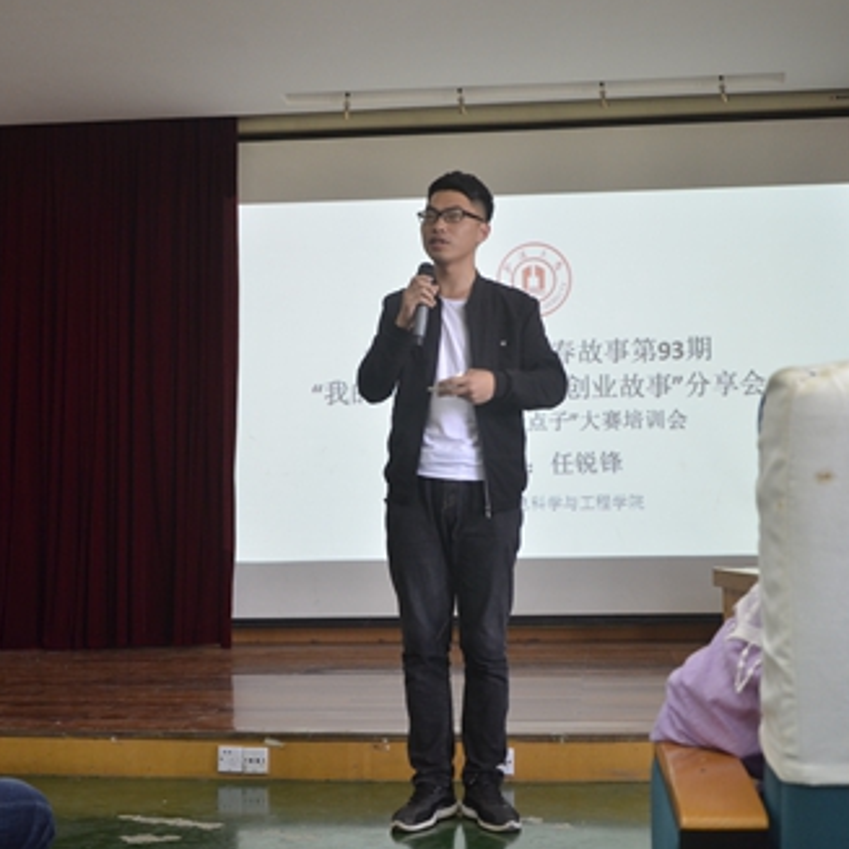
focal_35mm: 49
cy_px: 424
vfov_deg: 34.9
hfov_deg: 34.9
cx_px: 462
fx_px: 1350
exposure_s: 1/50
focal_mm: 25
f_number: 4
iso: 800
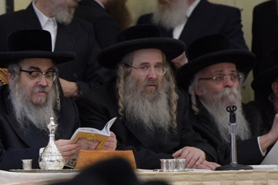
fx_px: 3893
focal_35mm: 504
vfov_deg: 2.7
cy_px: 123
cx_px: -4
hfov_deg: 4.1
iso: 800
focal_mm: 200
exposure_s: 1/125
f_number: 2.8
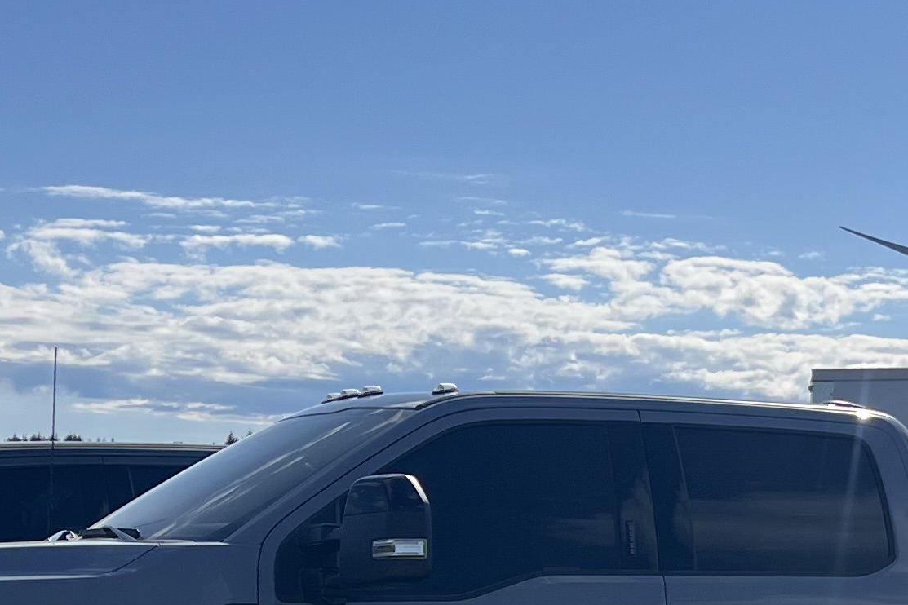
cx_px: 973
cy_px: 617
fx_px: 2472
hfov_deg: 20.0
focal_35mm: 98
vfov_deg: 13.7
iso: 50
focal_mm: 5.7
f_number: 1.5
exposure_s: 1/8696
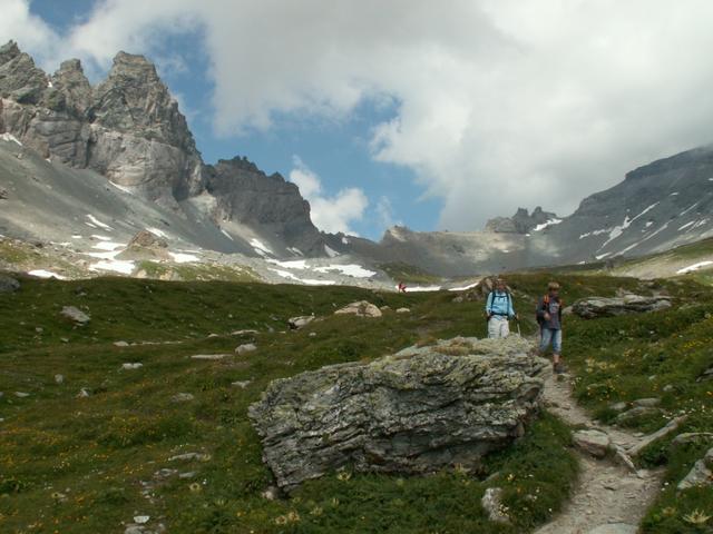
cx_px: 356
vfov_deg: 40.7
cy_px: 267
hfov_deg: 52.6
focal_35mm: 35
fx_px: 721
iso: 50
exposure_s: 1/200
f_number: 7.1
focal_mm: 5.86
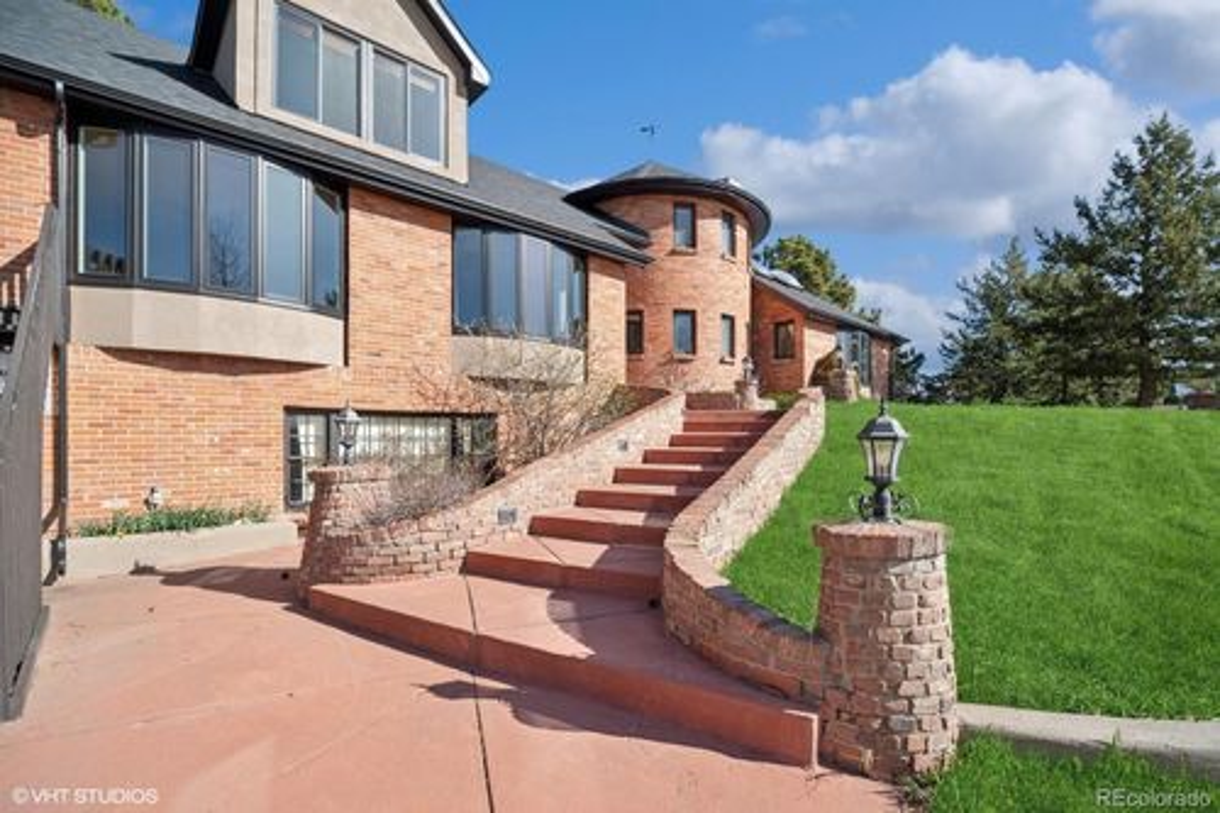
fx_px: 508
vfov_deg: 77.3
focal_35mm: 15
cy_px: 406
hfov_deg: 100.4
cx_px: 610
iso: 400
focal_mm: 15
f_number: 8
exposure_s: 1/500
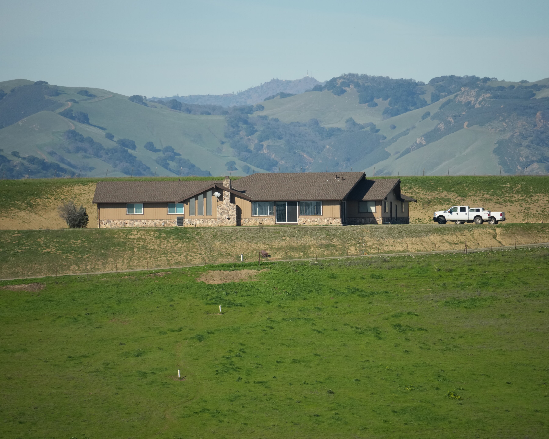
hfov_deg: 6.1
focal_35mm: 319
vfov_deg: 4.9
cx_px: 283
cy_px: 219
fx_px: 5183
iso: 800
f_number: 7.1
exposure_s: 1/2500
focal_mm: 283
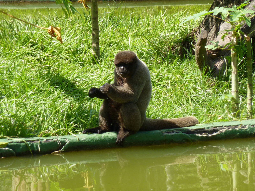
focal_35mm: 300
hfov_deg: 6.6
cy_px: 96
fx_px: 2210
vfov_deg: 5.0
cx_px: 128
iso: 160
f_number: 4.9
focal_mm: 49.2
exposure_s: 1/320
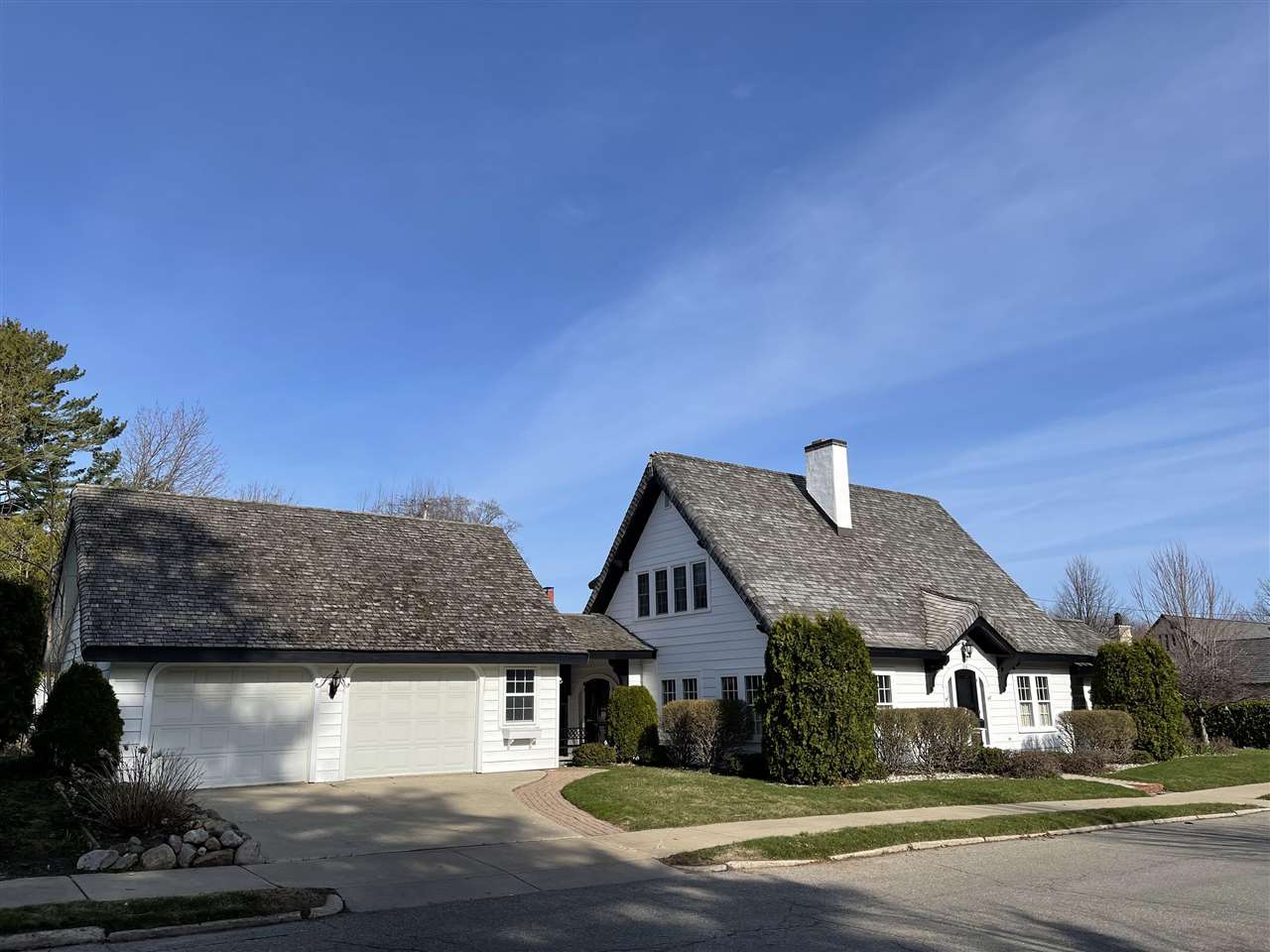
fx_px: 954
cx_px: 635
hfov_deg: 67.3
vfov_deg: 53.1
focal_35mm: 26
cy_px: 476
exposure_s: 1/4525
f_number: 1.6
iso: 32
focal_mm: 5.1
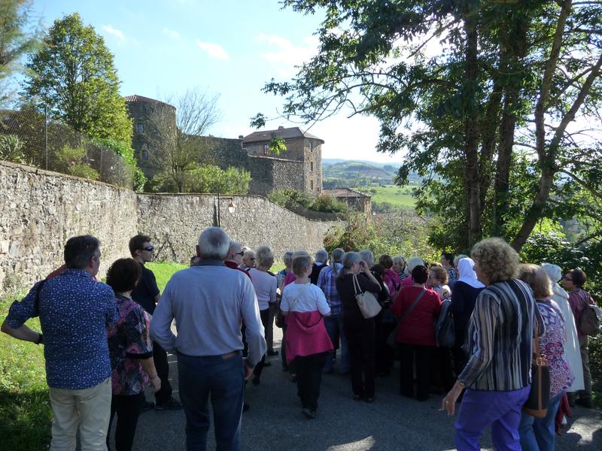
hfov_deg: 63.4
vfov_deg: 49.7
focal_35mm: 28
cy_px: 226
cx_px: 301
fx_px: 487
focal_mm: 4.7
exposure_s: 1/400
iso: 160
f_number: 3.3
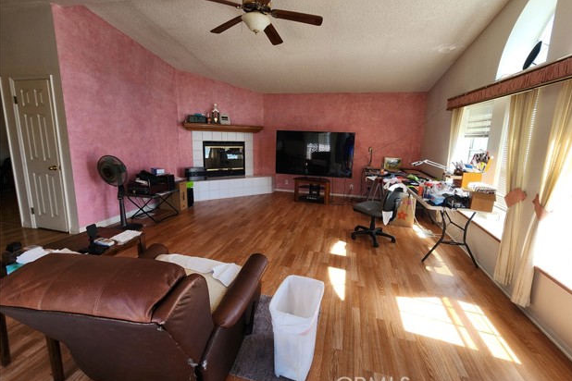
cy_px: 177
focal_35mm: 14
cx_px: 294
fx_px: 222
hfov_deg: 104.2
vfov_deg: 81.1
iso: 64
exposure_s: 1/60
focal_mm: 2.2
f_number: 2.2
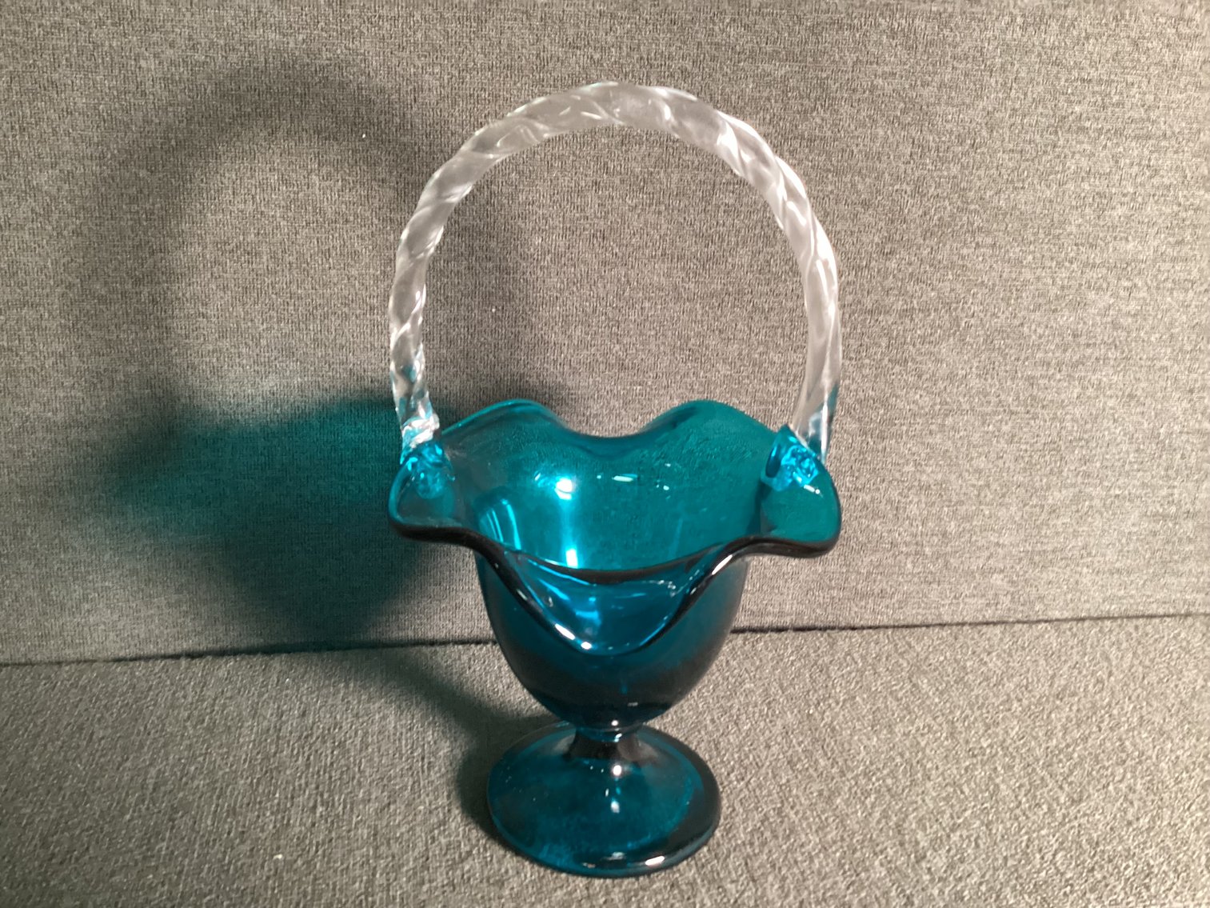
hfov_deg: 58.3
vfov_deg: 45.4
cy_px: 454
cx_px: 605
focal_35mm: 31
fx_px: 1084
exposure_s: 1/30
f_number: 2.4
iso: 400
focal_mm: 3.3
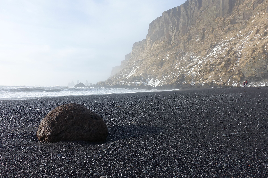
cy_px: 89
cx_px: 134
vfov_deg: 53.1
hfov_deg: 73.7
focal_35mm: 24
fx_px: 179
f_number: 9
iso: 250
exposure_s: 1/200
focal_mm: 8.8
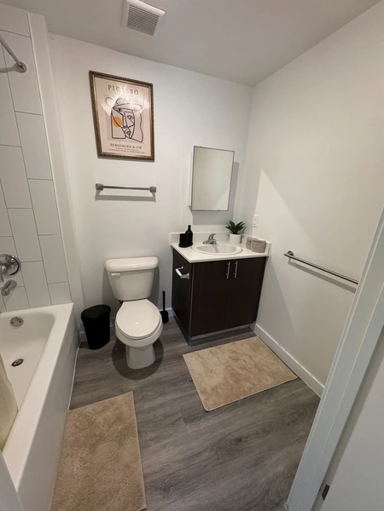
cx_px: 192
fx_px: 207
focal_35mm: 14
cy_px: 256
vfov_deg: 102.1
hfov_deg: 85.7
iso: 250
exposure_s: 1/120
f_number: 2.2
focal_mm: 2.22
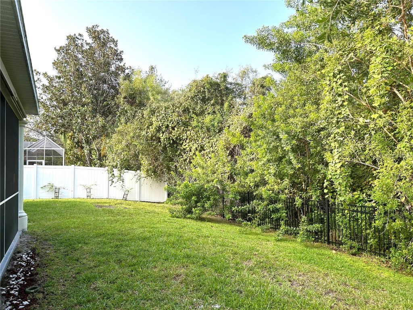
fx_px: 310
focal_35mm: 26
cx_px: 206
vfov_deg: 53.1
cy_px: 155
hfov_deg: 67.3
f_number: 1.5
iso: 50
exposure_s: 1/797
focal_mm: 5.7
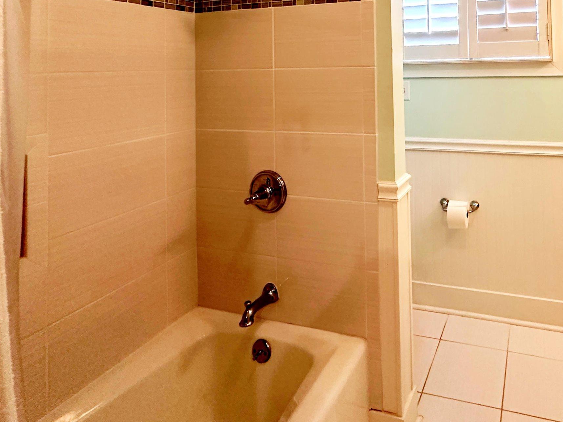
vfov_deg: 49.8
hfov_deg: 65.3
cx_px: 420
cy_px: 55
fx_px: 407
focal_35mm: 25
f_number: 2.2
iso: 320
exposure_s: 1/60
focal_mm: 2.22
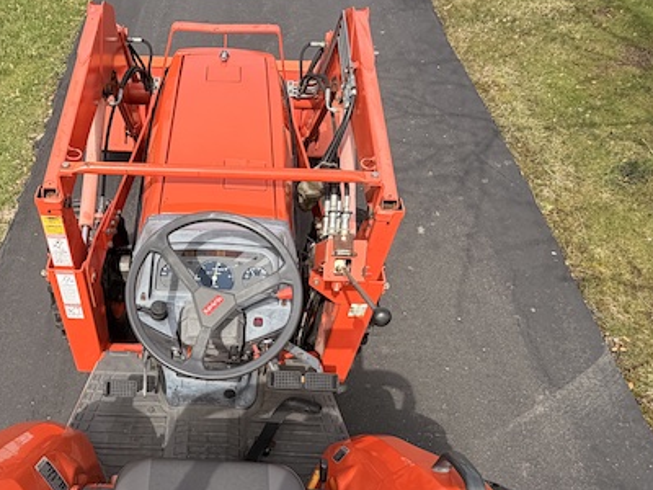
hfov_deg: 61.3
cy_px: 387
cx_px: 198
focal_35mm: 28
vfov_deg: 47.2
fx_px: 528
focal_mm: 2.22
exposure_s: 1/770
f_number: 2.2
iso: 40
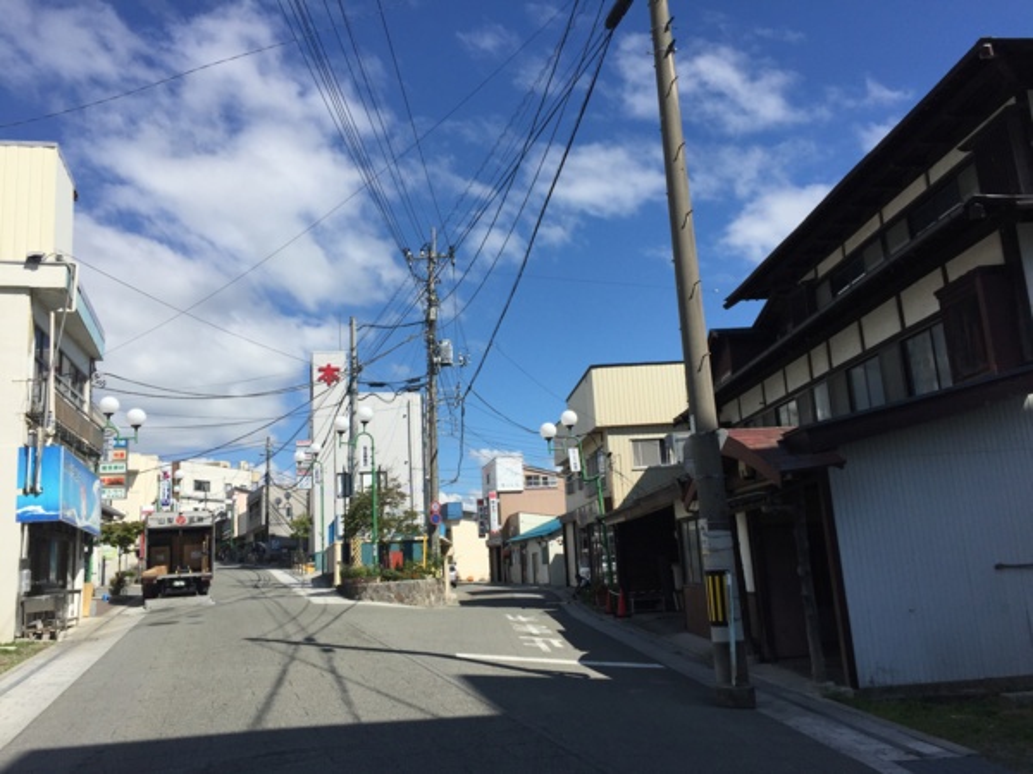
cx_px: 516
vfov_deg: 48.2
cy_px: 387
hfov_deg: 61.7
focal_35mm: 29
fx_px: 865
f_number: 2.2
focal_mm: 4.15
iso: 32
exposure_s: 1/3300
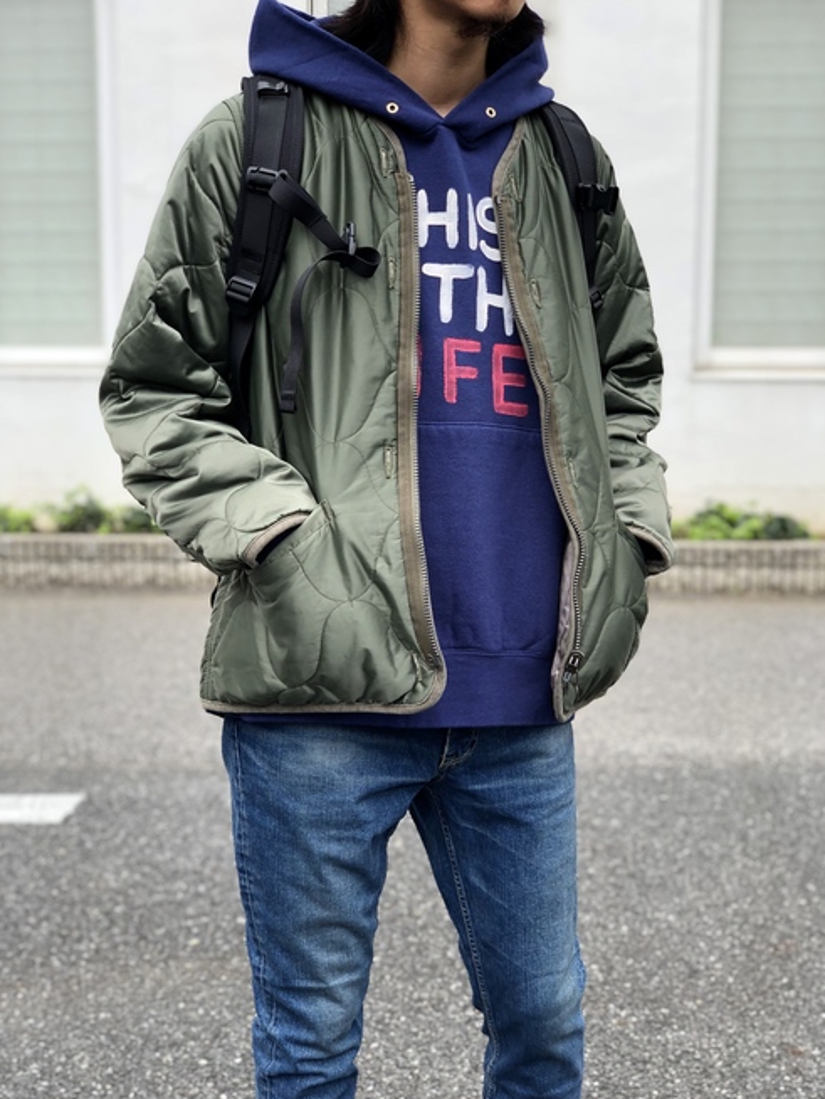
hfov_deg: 27.5
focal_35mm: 53
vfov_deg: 36.2
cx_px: 417
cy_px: 549
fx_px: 1683
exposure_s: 1/302
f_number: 2.4
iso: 16
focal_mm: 6
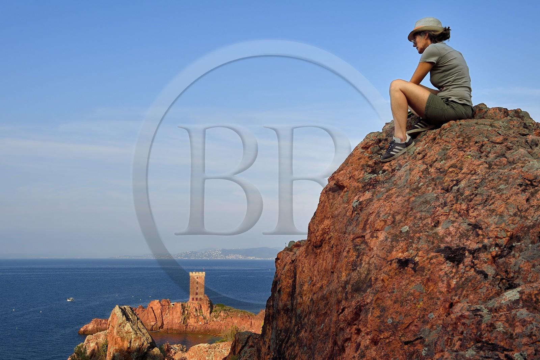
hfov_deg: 44.5
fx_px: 660
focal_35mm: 44
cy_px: 180
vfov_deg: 30.5
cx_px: 270
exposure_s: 1/250
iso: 200
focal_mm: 44
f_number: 13
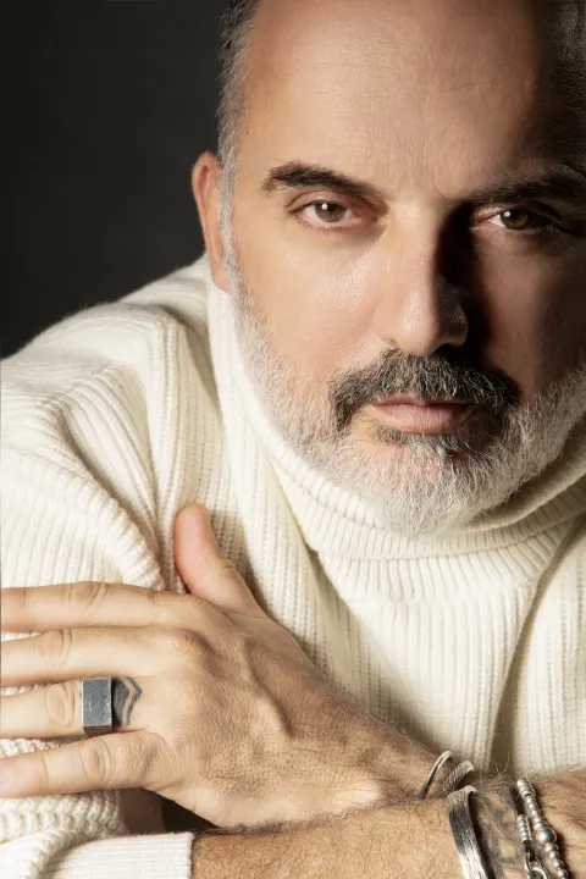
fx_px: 2930
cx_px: 293
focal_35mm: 120
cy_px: 440
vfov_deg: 17.1
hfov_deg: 11.4
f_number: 11
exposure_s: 1/250
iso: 125
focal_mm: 120
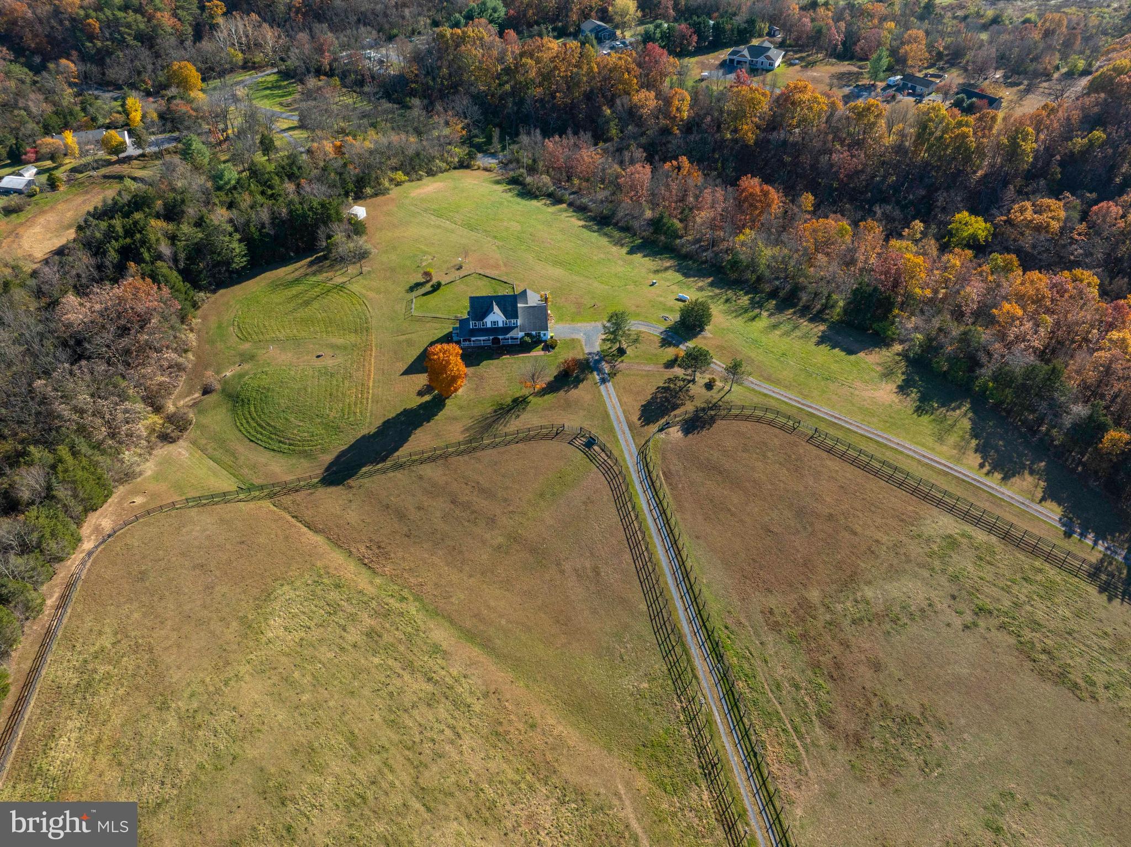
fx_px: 784
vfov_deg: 56.8
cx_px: 566
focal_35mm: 24
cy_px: 424
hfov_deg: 71.6
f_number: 7.1
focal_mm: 12.29
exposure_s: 1/320
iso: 100
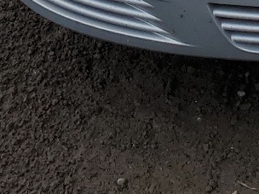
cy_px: -311
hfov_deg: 13.5
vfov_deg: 9.4
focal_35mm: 137
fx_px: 1025
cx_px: 394
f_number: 1.5
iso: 50
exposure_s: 1/5000
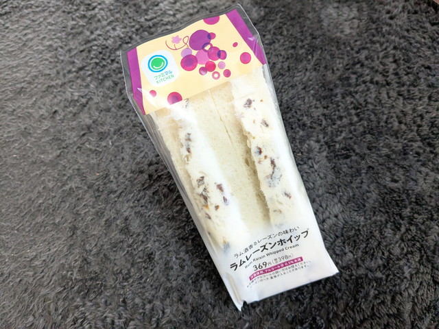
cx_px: 220
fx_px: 342
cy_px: 164
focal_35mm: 27
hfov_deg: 65.3
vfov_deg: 51.4
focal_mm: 4.38
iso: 708
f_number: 1.73
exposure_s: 1/120
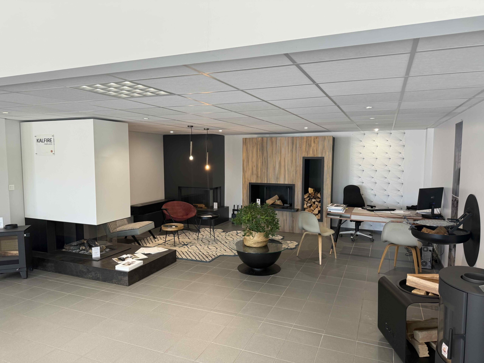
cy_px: 182
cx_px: 242
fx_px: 336
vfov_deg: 56.8
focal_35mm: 24
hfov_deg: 71.6
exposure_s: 1/100
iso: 125
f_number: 1.78
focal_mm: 6.76
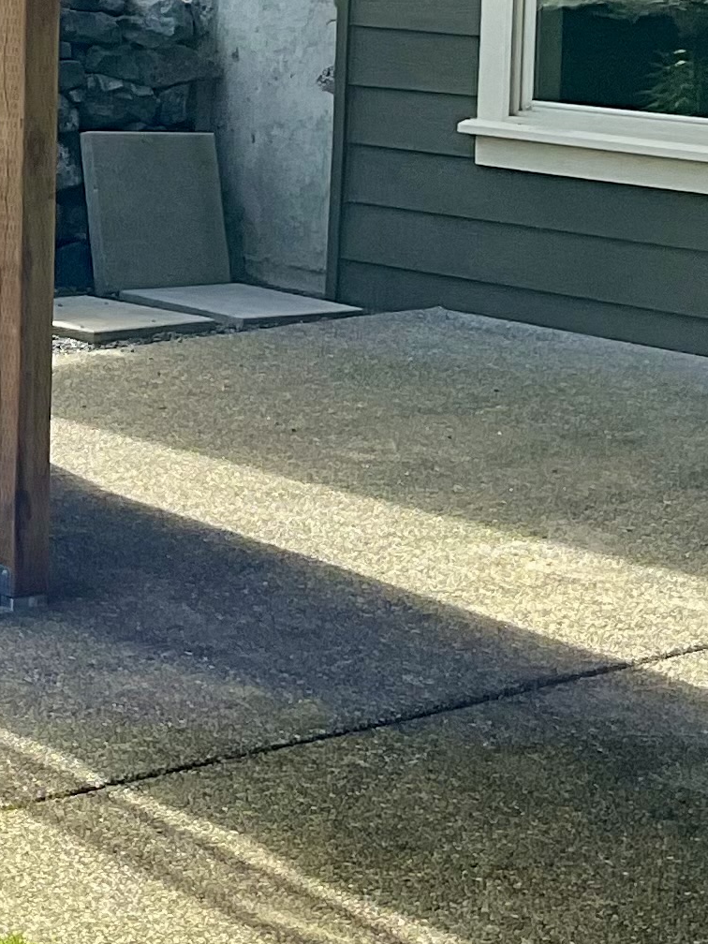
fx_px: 3163
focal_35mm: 116
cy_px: 11
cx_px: -543
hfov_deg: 11.8
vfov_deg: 16.6
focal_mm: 3
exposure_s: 1/397
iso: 16
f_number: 1.8
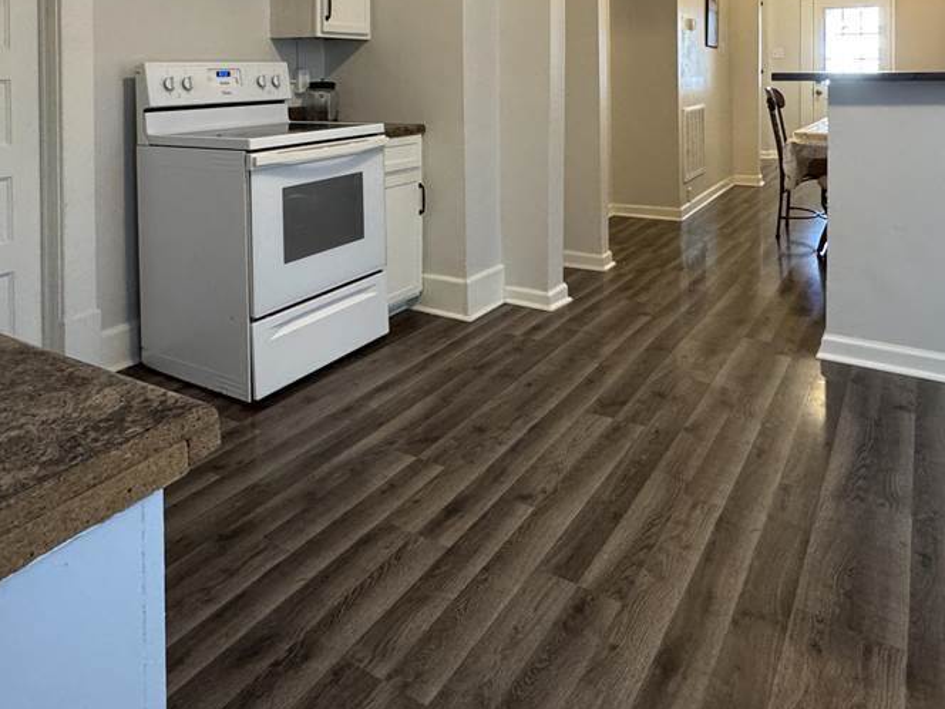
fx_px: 737
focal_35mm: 27
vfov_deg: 46.5
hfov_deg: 65.3
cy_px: 75
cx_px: 444
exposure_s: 1/60
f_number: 2.2
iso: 320
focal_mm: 2.22
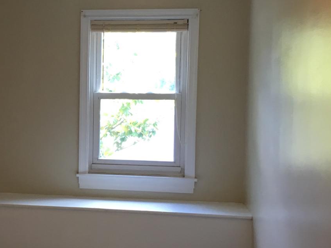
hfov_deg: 26.4
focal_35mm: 70
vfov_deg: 21.0
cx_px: 4
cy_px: 118
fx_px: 669
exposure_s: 1/30
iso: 50
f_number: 2.2
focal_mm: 4.15
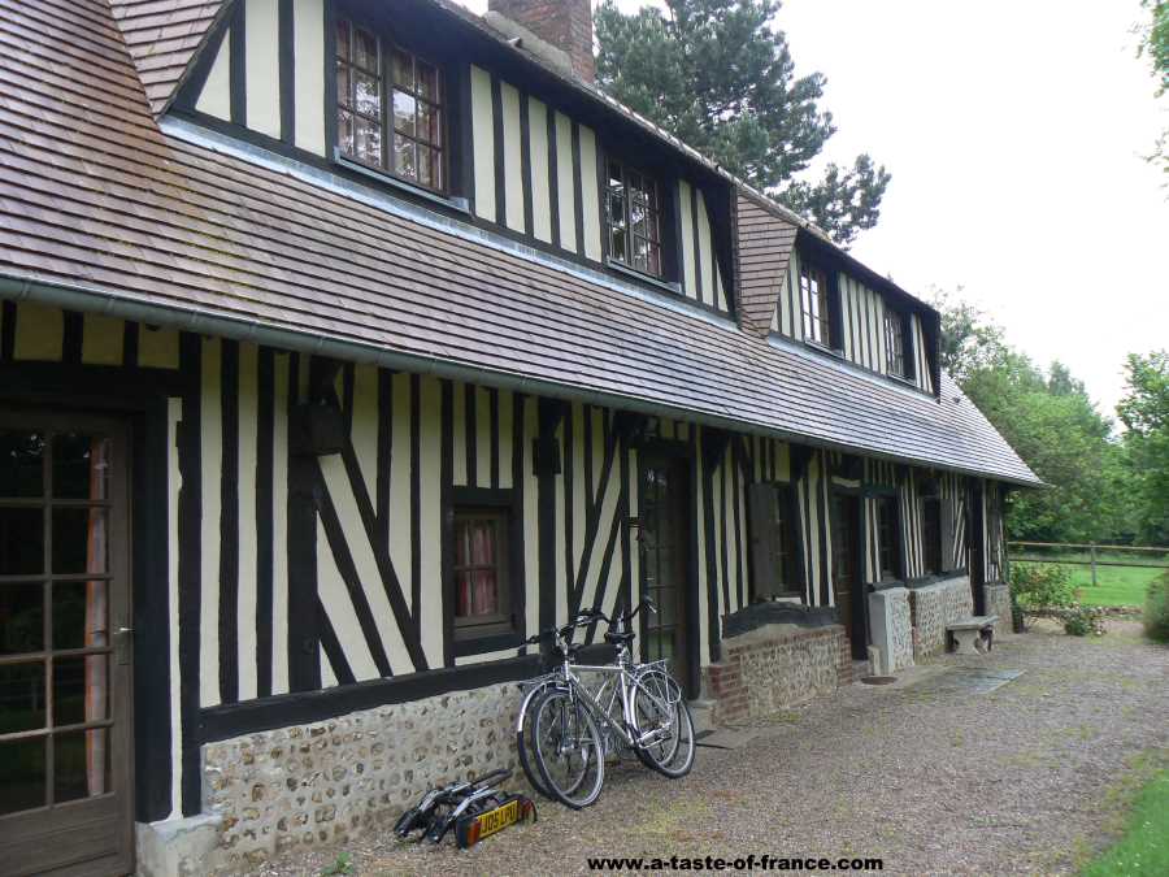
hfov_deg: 51.4
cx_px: 584
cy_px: 438
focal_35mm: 36
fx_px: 1216
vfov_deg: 39.7
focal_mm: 6
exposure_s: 1/60
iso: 80
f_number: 4
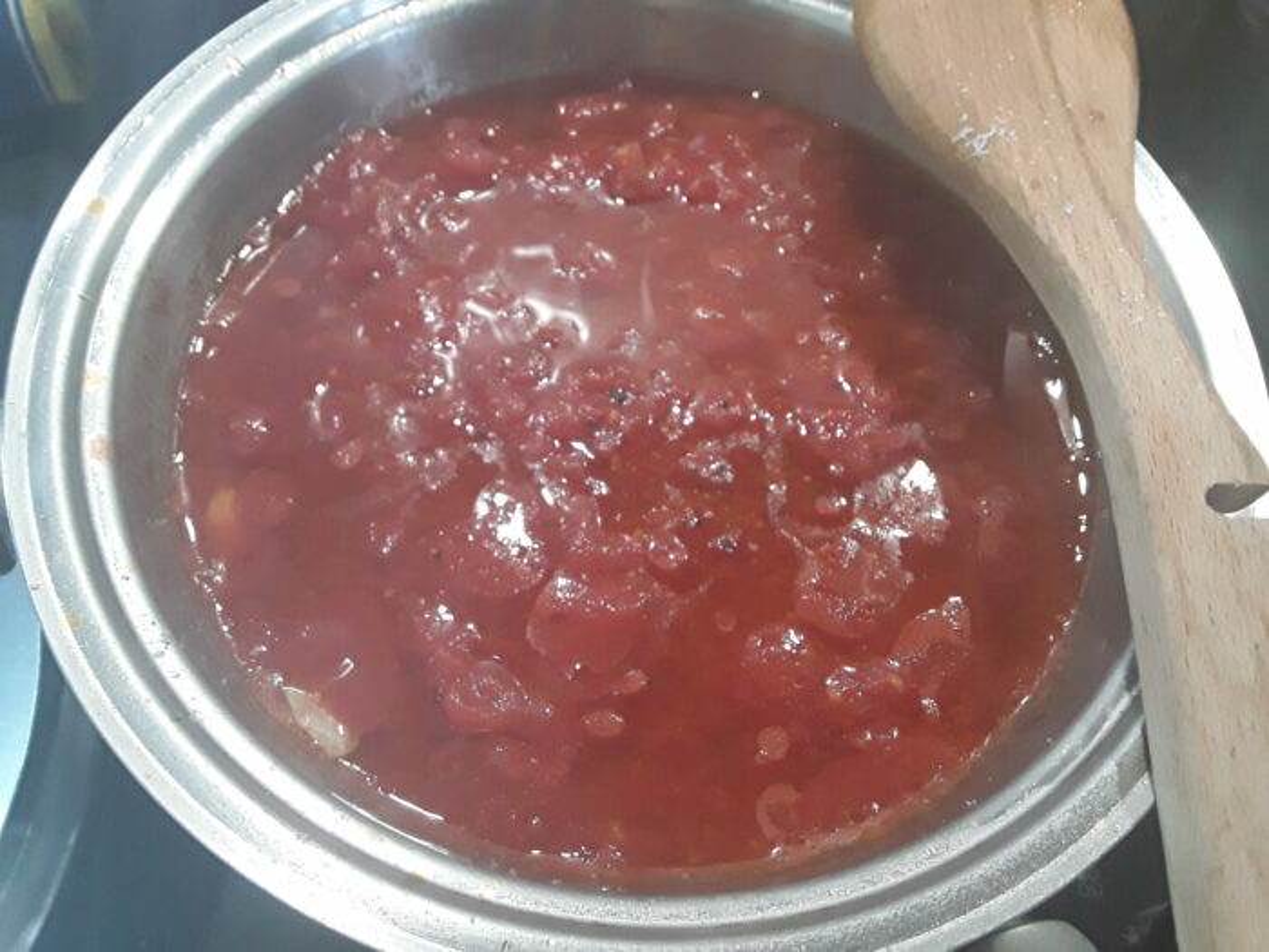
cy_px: 476
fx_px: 990
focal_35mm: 27
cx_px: 634
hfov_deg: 65.3
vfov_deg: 51.4
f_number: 1.9
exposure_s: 1/33
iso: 200
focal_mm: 2.91
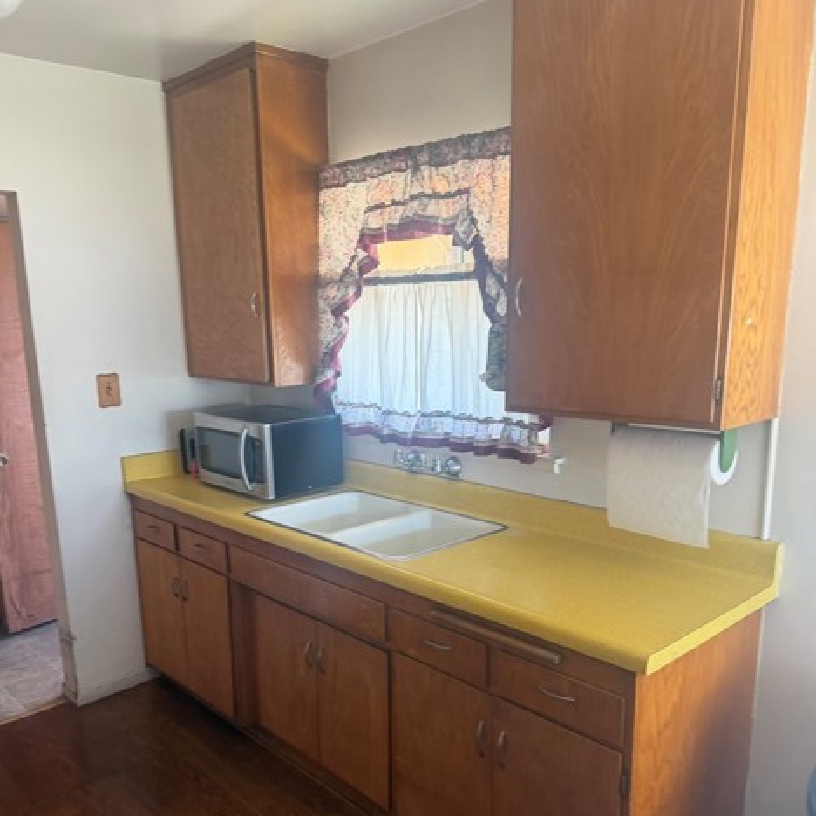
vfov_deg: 55.2
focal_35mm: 29
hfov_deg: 55.6
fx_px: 773
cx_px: 411
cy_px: 486
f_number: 1.78
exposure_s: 1/66
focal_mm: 6.76
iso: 200
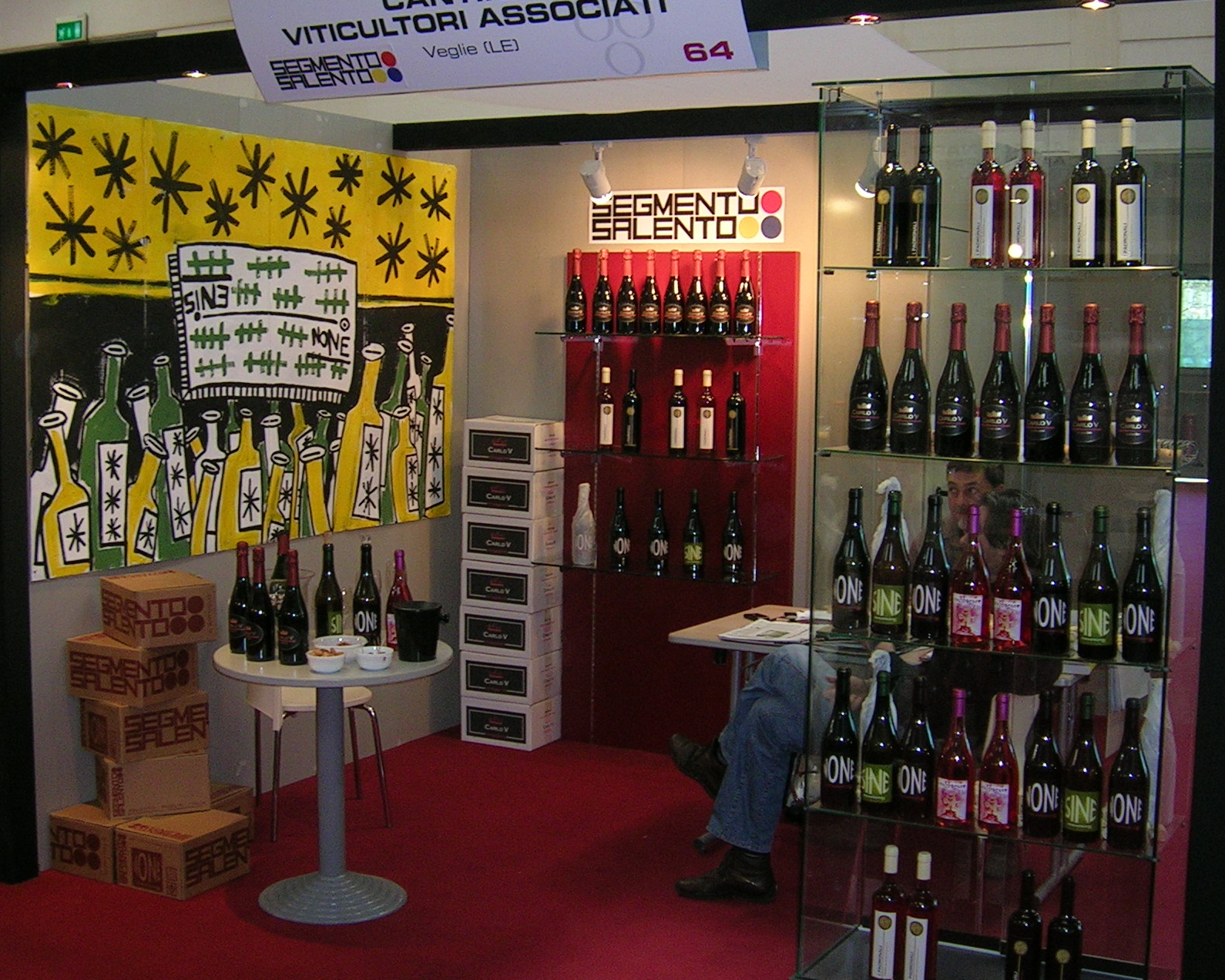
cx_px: 582
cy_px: 435
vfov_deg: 34.1
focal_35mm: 44
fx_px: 1595
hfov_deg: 42.0
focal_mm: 5.4
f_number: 2.8
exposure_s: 1/60.1
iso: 94
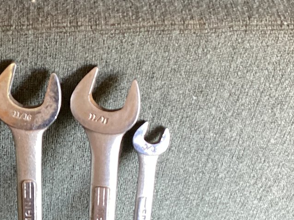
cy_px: 218
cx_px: -21
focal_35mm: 74
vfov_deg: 19.3
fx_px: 628
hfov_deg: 24.7
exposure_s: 1/50
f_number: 2.4
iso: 200
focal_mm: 3.3
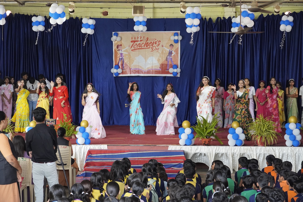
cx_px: 152
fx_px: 795
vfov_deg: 14.5
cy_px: 101
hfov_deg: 21.6
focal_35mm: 94
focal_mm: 63
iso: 2500
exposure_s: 1/160
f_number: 5.6
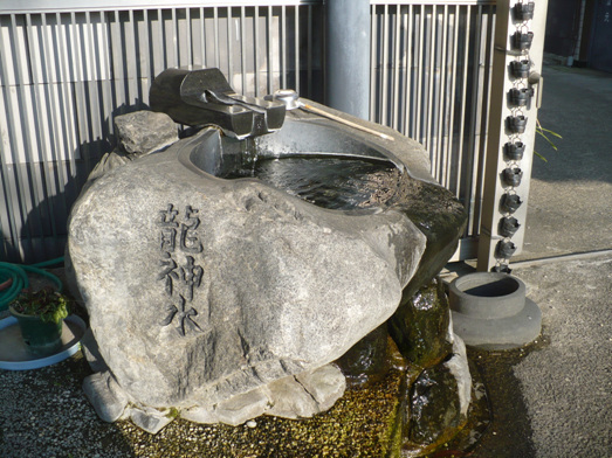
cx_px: 306
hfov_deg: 50.1
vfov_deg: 38.7
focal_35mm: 37
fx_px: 654
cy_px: 229
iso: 100
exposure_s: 1/640
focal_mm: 6.1
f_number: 2.8
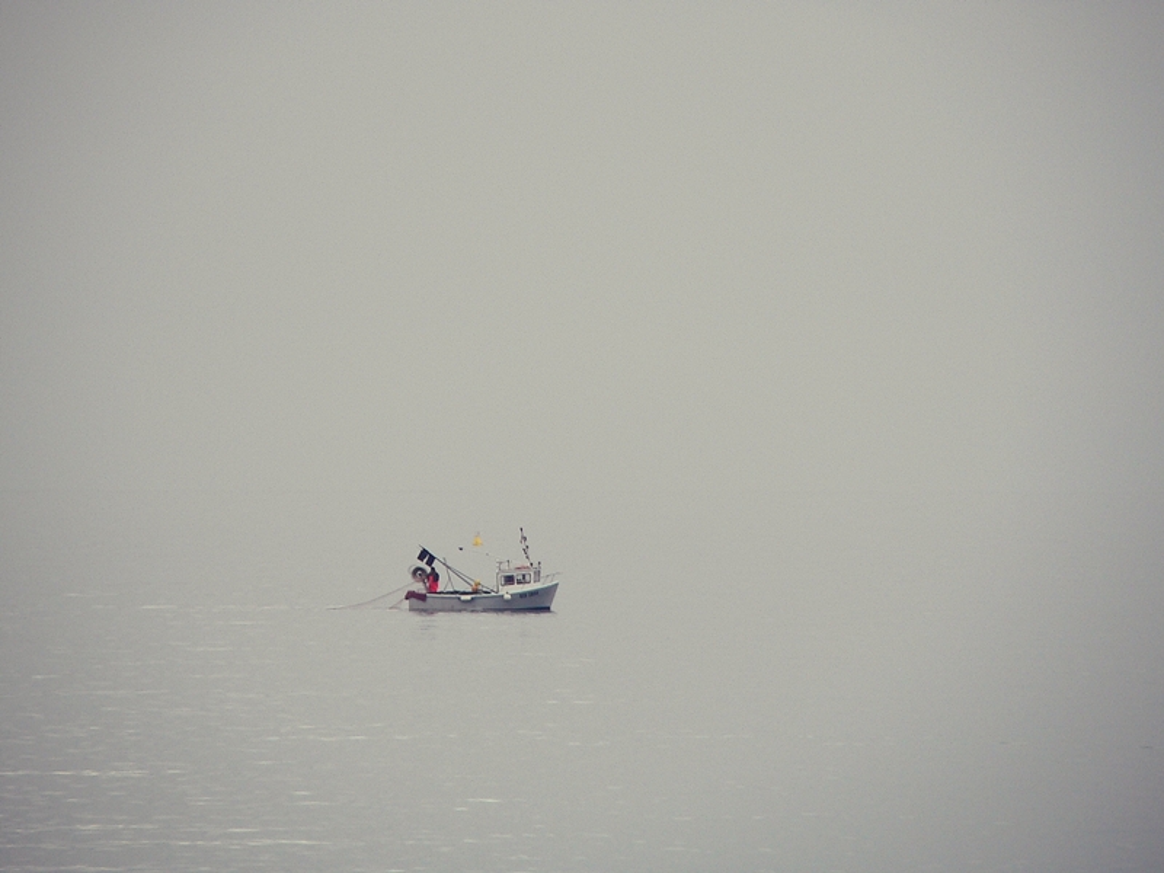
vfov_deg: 3.4
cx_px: 582
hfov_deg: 4.6
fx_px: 14526
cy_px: 436
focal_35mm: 432
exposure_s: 1/125
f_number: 3.3
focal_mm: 72
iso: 80
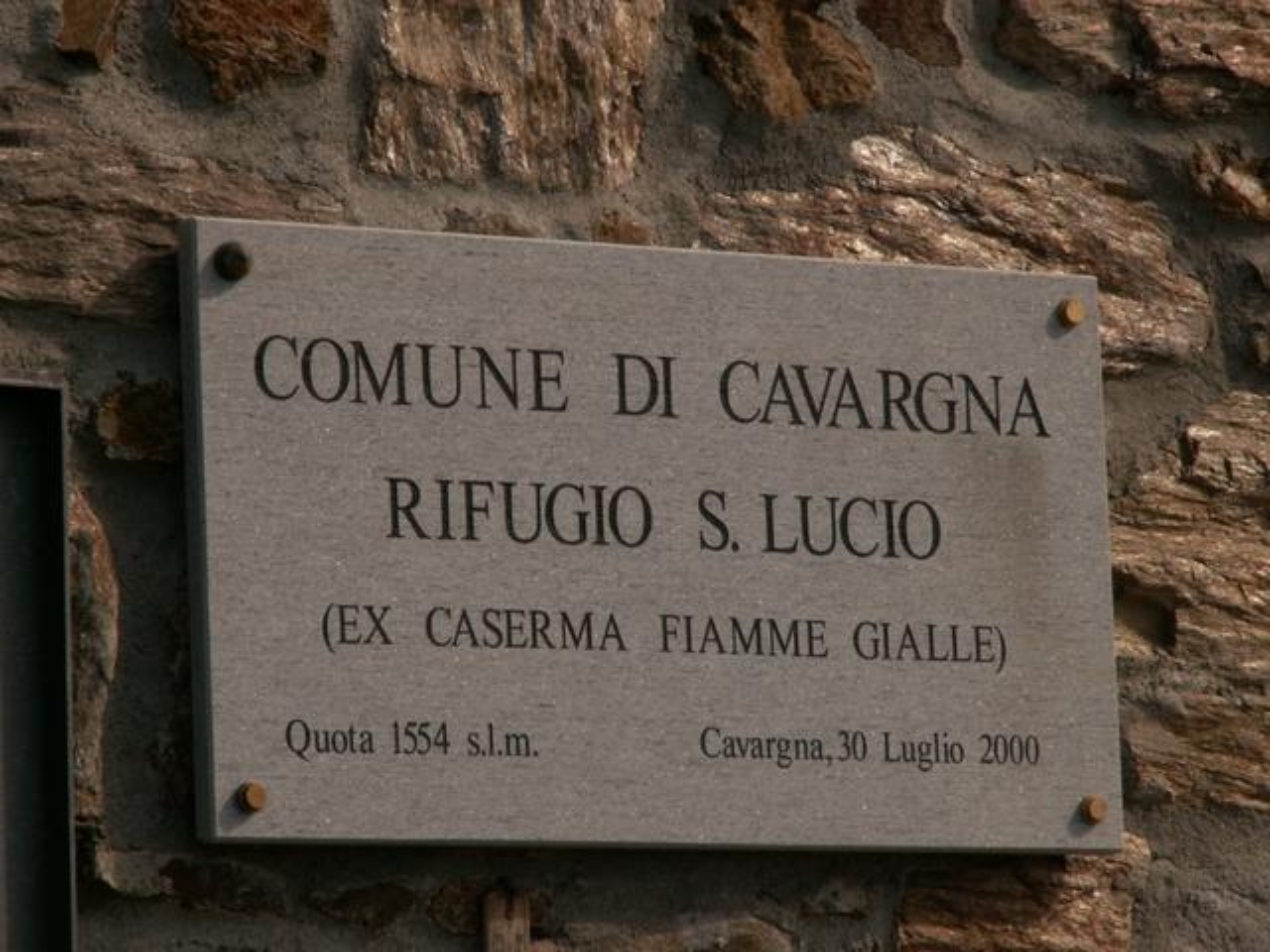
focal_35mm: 203
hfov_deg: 9.7
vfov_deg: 7.3
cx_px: 635
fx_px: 7448
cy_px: 476
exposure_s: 1/250
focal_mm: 33.3
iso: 50
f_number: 8
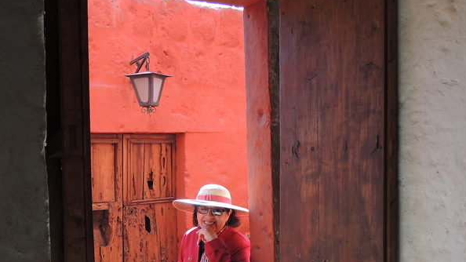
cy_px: 173
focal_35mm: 44
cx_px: 235
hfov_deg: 46.4
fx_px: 544
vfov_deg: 27.0
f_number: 3.3
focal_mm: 7.1
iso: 100
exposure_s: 1/100
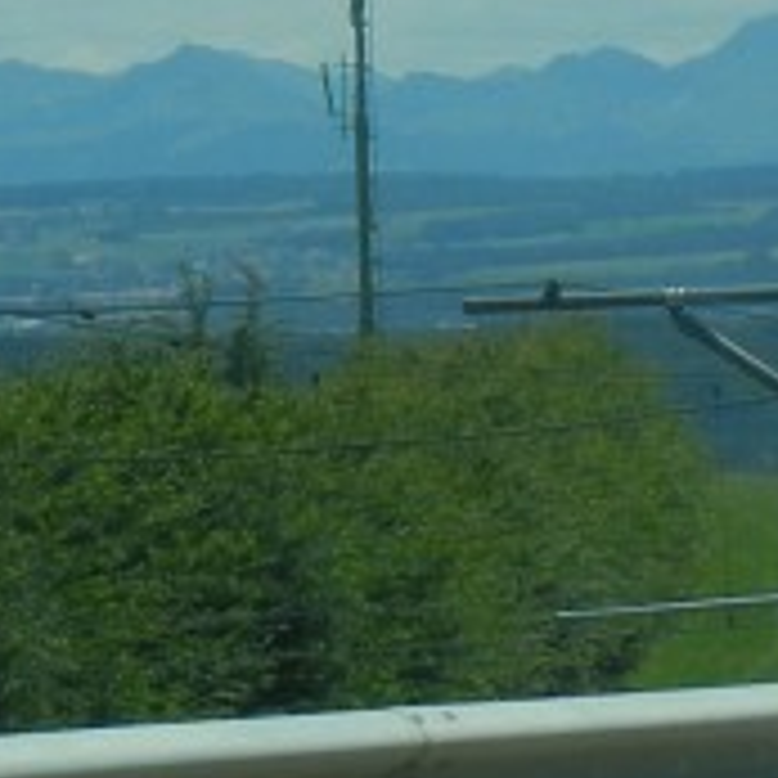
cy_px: -513
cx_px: 319
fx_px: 10222
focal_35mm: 402
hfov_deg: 4.4
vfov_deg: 4.3
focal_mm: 13.9
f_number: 8.6
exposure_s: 1/360
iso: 160
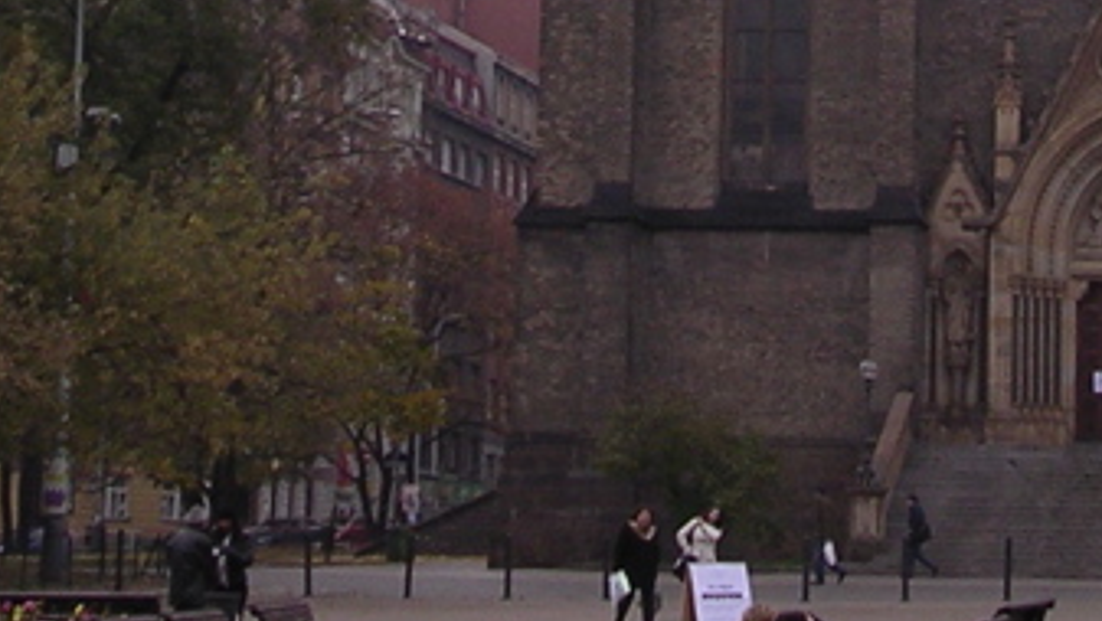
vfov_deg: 7.3
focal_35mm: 162
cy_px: -565
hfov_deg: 13.3
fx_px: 4736
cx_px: 742
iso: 100
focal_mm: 7.5
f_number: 3.1
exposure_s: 1/152
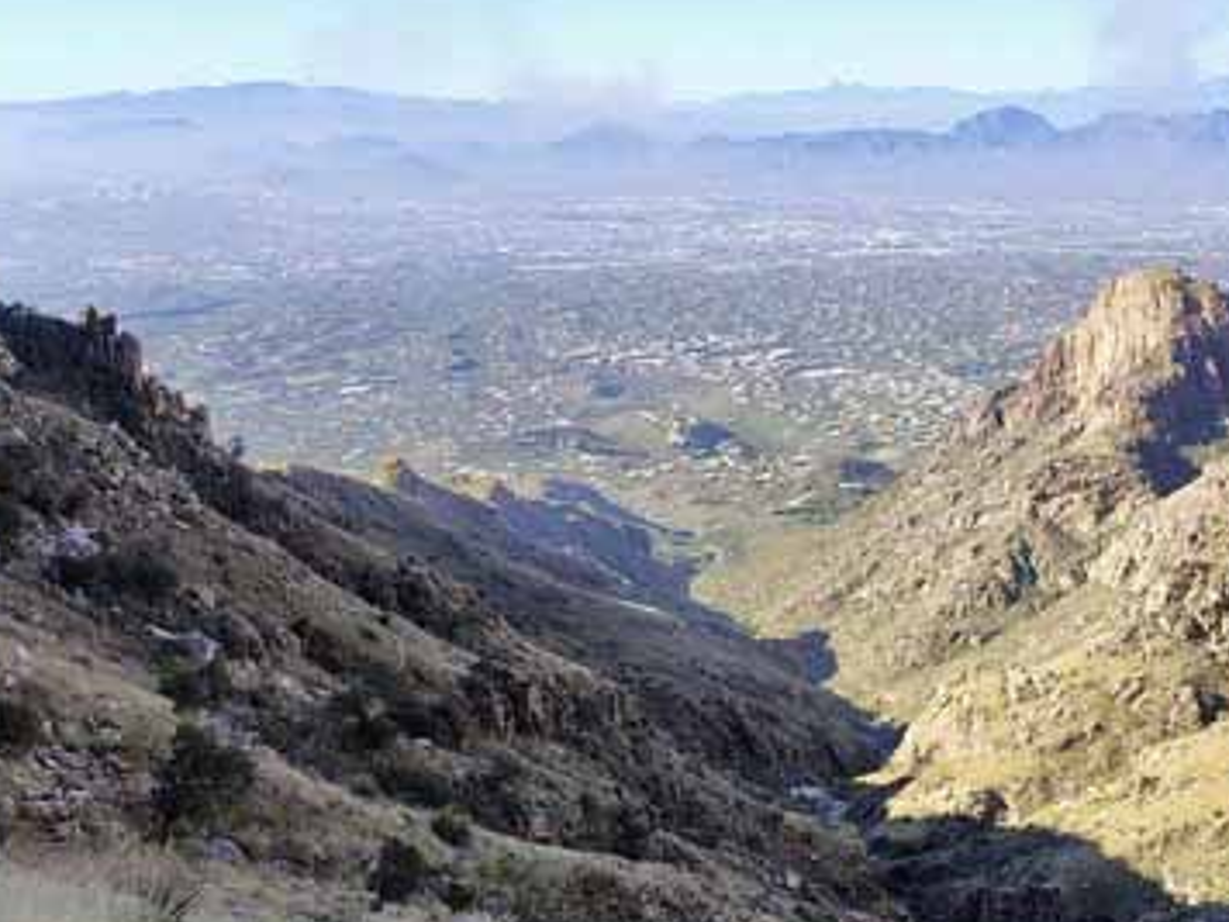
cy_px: 791
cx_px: 784
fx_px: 1917
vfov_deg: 26.3
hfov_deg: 35.3
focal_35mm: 54
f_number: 1.8
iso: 100
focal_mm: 5.56
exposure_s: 1/450
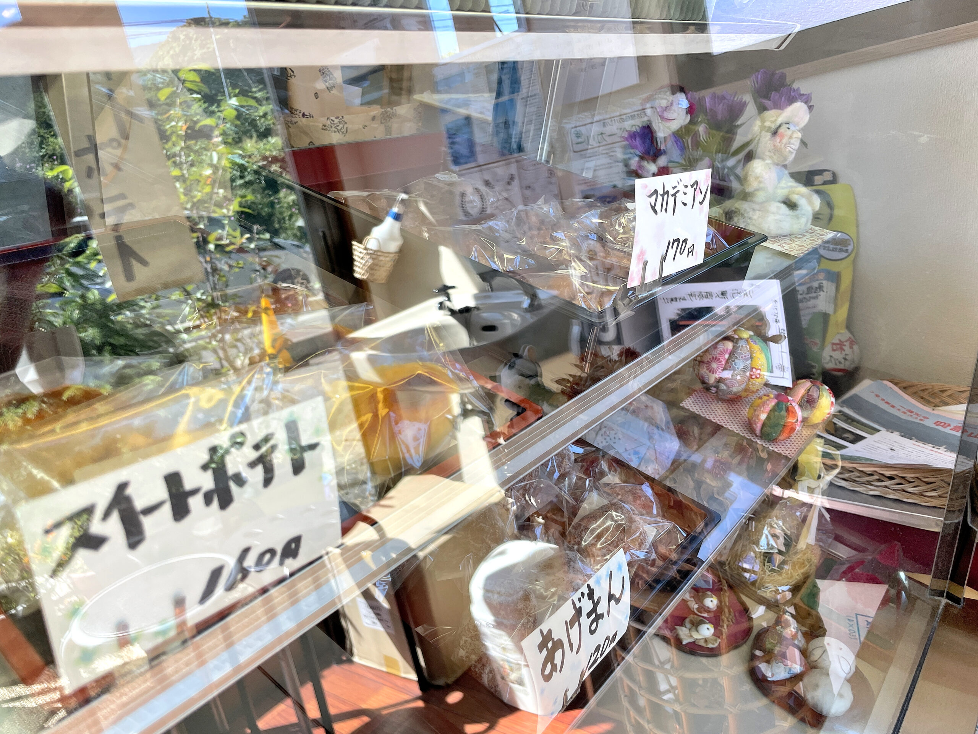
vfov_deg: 53.1
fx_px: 735
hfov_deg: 67.3
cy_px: 367
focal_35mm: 26
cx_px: 489
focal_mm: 4.2
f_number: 1.6
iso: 32
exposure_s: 1/235
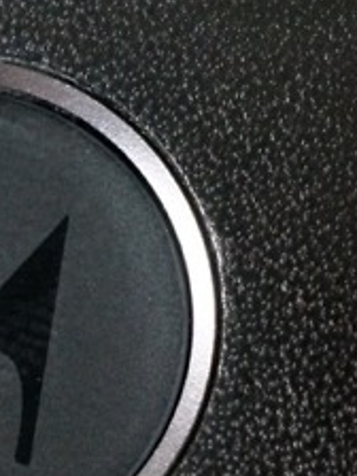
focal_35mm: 148
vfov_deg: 13.3
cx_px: -21
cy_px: 295
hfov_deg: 9.9
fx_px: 2035
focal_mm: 30
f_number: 6.3
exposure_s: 1/40
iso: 3200
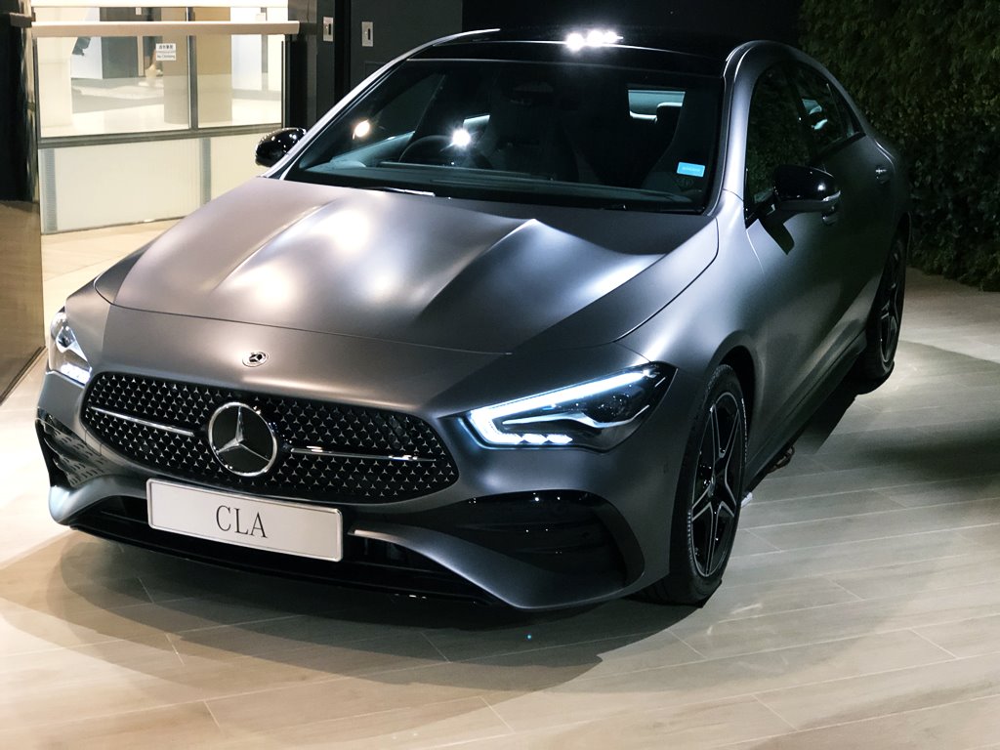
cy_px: 375
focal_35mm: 57
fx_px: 1647
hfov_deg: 33.8
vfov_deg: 25.7
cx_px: 500
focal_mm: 6.6
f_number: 2.8
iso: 640
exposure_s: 1/58
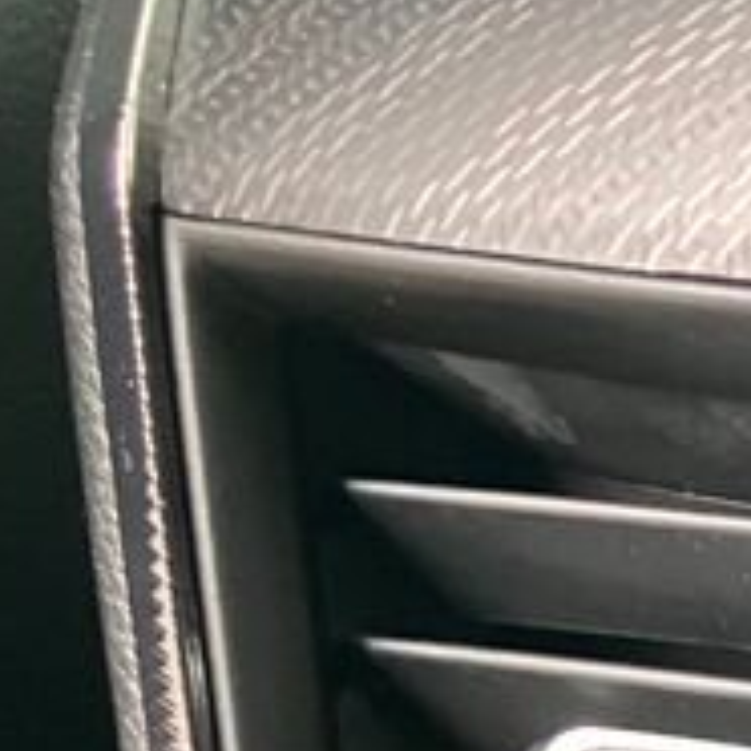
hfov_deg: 10.4
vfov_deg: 11.8
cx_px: 2019
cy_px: 1381
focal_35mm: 136
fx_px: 3338
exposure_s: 1/56
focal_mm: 3.99
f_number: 1.8
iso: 320
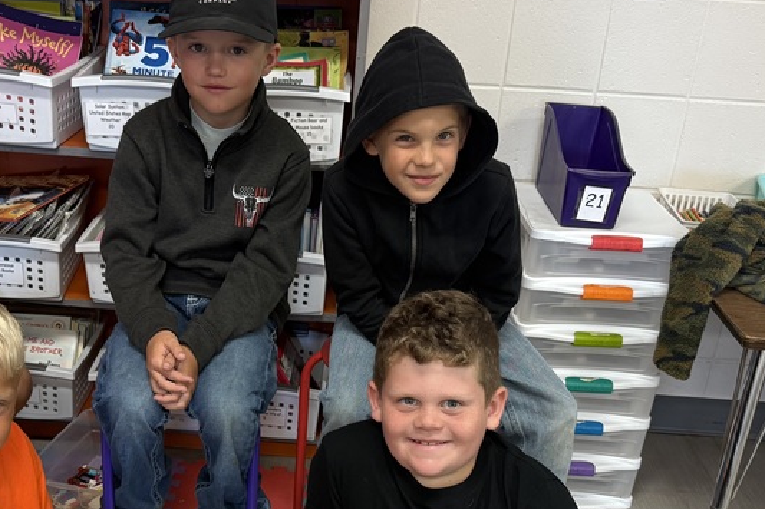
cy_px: 437
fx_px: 1020
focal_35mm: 48
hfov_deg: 40.9
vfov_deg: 27.3
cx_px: 301
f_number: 1.78
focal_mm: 6.76
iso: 200
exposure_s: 1/60
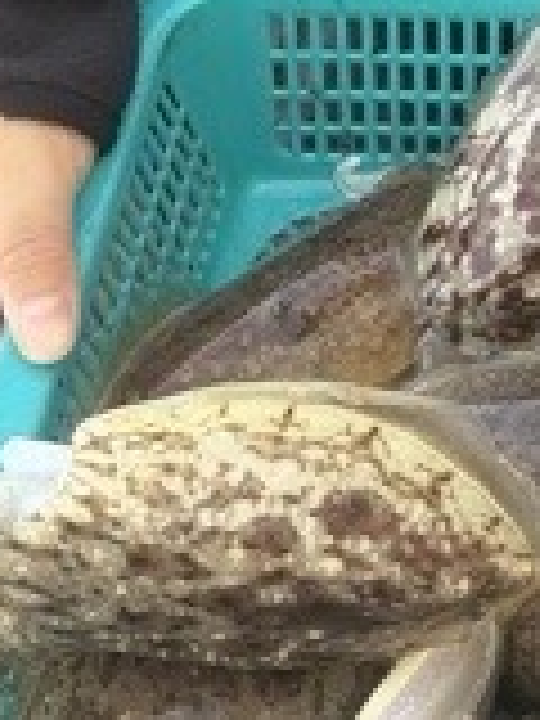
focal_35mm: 96
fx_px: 1997
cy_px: -216
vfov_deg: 18.9
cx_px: 792
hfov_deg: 14.4
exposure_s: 1/478
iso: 200
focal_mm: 6.76
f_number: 1.78
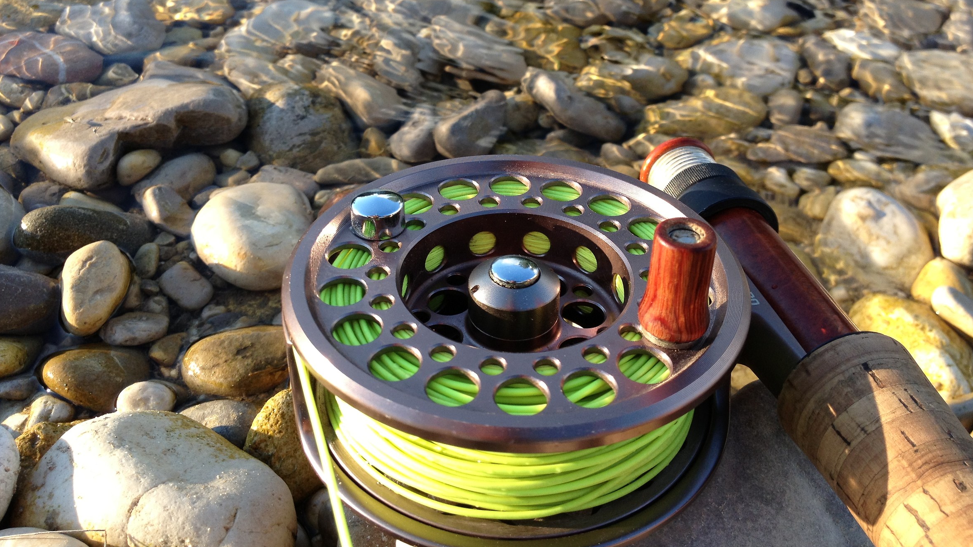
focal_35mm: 39
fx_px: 1006
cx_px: 483
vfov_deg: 30.2
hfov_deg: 51.6
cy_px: 179
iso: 50
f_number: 2.4
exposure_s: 1/345
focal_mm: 4.28
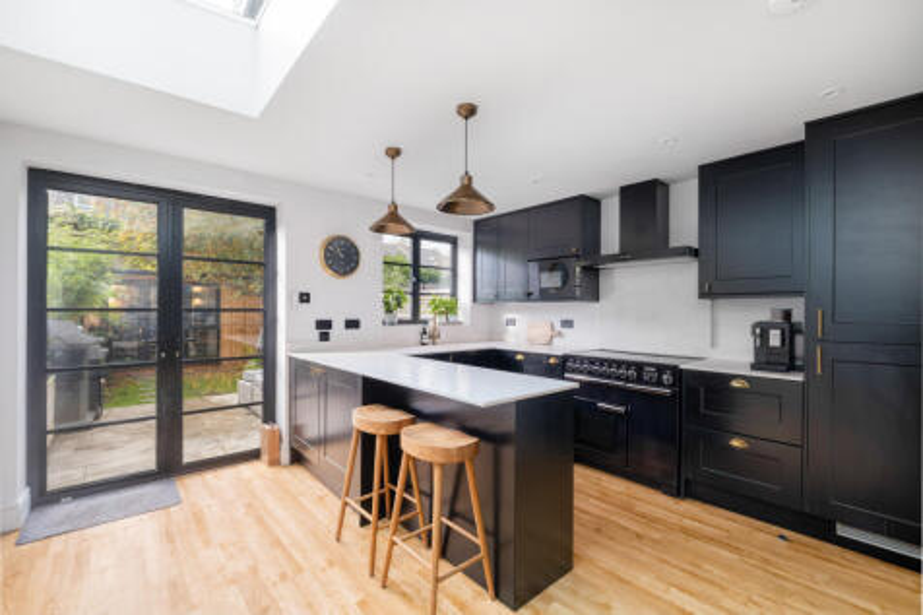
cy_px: 308
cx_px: 462
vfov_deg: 77.3
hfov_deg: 100.4
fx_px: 384
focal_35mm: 15
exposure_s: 1/30
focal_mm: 10
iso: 320
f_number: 7.1
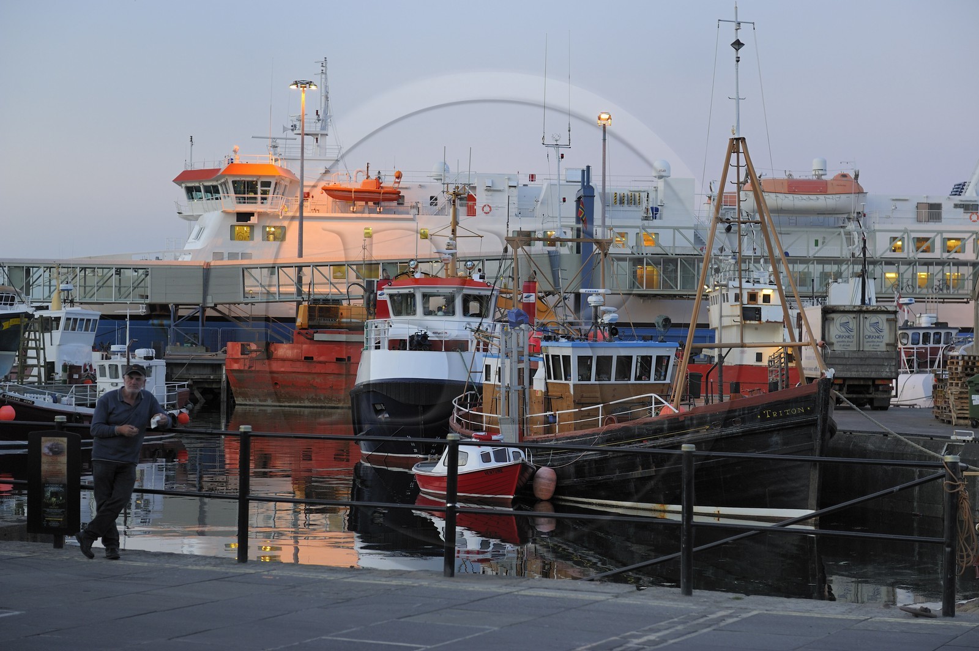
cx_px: 490
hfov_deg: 28.9
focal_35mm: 70
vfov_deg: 19.4
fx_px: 1902
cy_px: 326
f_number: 3.5
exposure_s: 1/60
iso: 400
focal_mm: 70
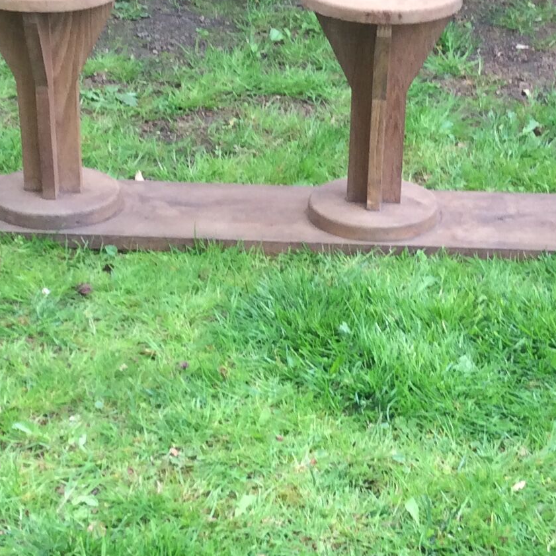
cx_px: 255
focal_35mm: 87
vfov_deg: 19.9
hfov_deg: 19.9
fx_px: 1581
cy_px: 334
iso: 32
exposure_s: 1/100
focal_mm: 3.3
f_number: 2.4
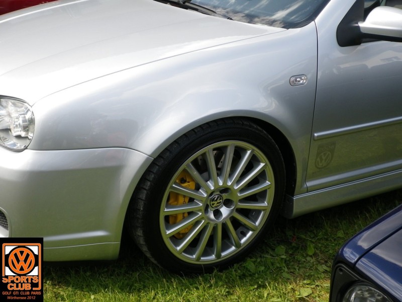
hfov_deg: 40.4
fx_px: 546
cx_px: 201
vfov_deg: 30.9
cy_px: 151
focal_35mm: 47
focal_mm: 8.5
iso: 80
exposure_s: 1/200
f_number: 4.6
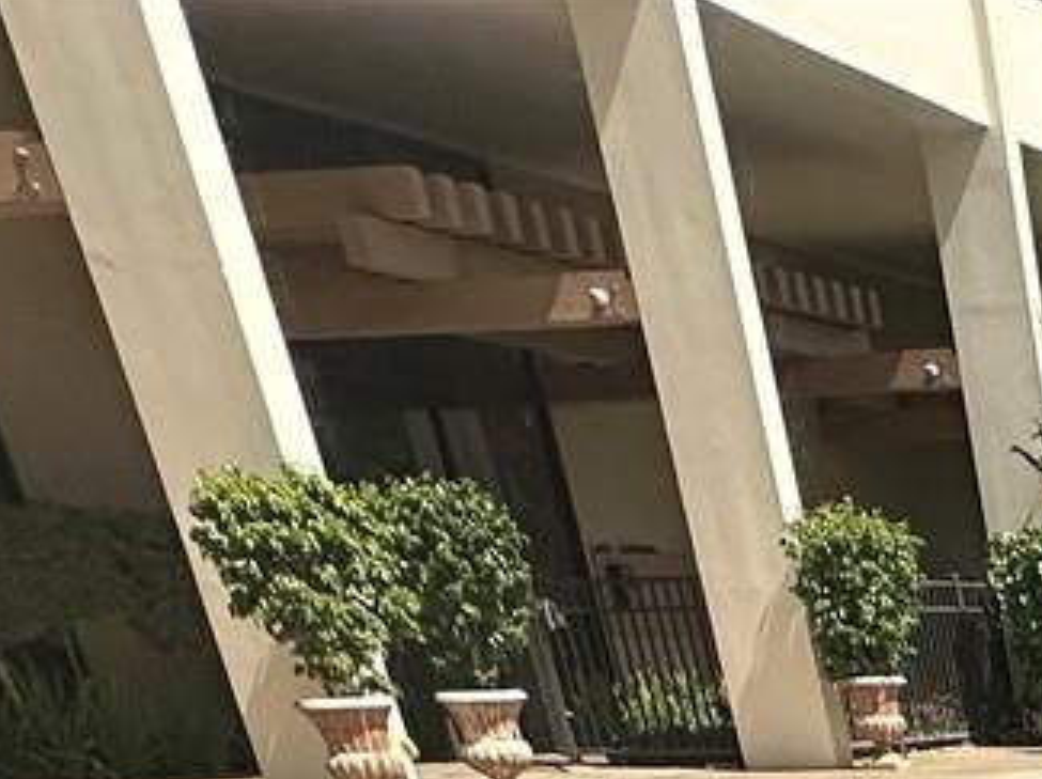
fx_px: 2075
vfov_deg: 14.0
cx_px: 1706
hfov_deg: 21.7
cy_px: 1914
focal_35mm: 69
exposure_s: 1/2959
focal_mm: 2.22
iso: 50
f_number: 2.2
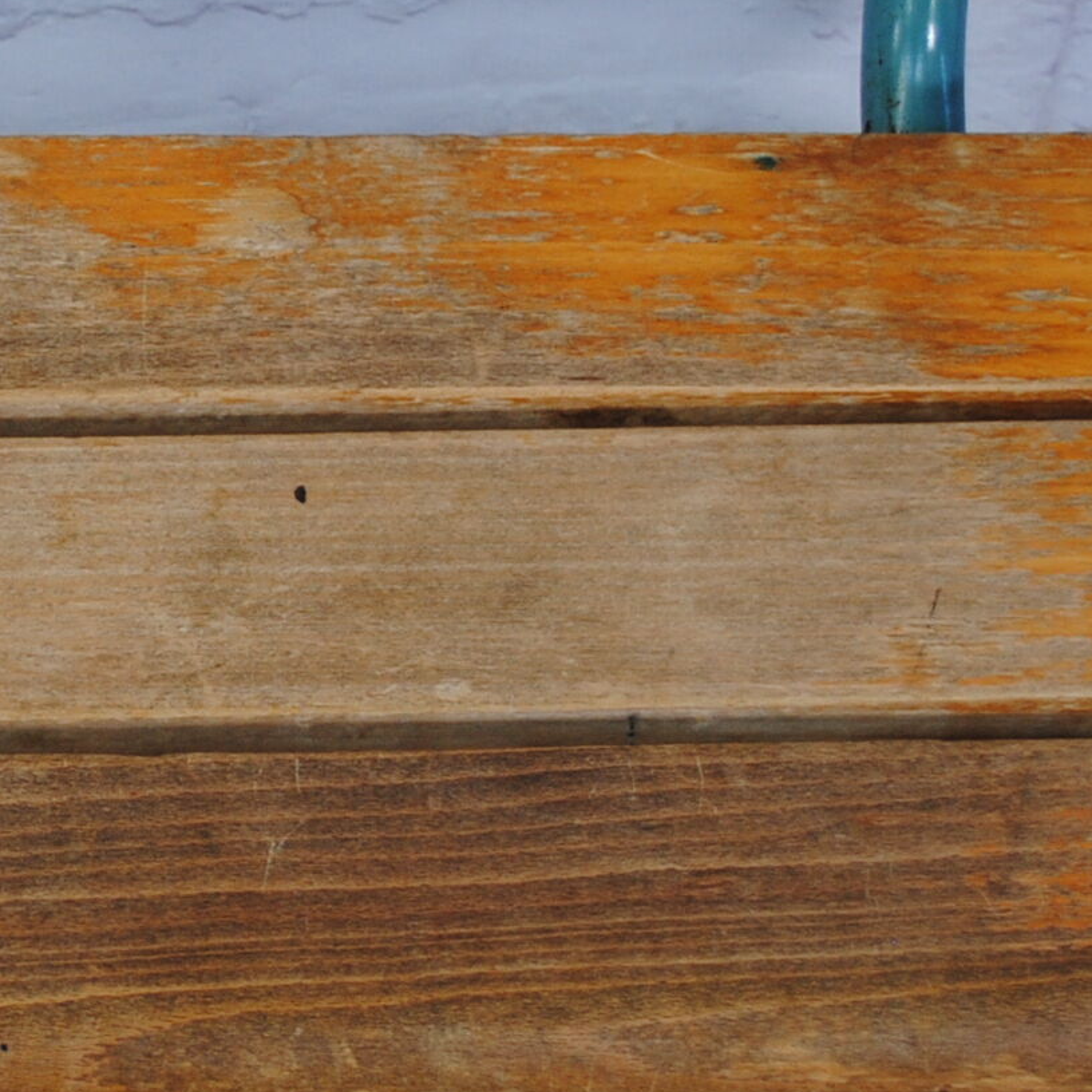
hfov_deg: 11.8
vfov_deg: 12.0
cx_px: -171
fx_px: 5175
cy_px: 408
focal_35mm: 145
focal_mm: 32
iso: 200
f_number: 4.8
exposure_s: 1/60
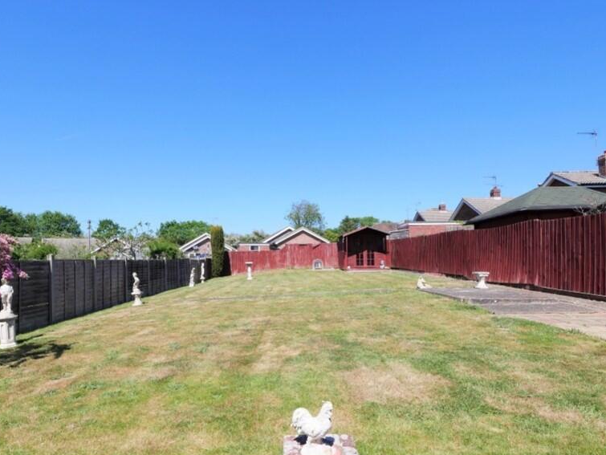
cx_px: 283
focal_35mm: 19
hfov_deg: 84.5
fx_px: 333
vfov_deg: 68.5
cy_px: 256
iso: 200
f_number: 8
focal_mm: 7
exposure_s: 1/400
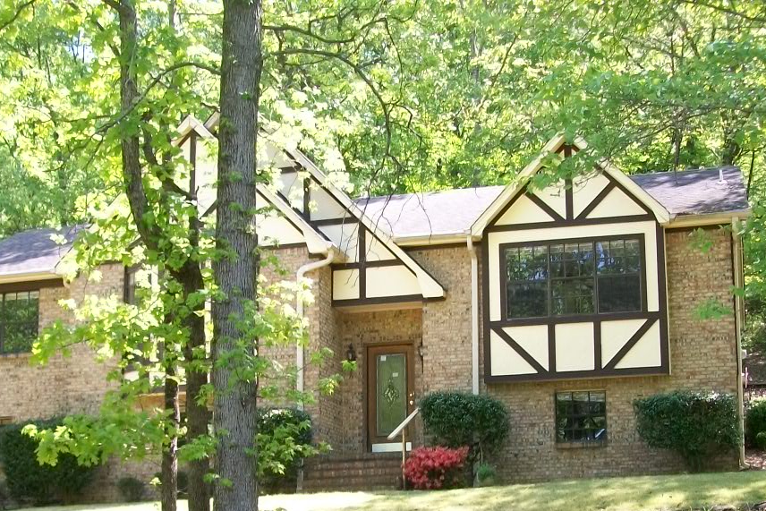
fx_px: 1192
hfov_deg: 35.6
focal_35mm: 56
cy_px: 429
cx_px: 414
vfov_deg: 23.7
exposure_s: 1/125
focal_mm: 6
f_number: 2.7
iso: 80
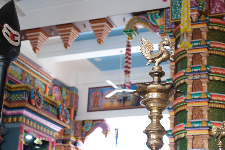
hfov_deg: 27.0
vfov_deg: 18.2
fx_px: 469
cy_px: 75
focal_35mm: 75
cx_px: 112
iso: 800
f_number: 4.8
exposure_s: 1/4.5
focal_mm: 50
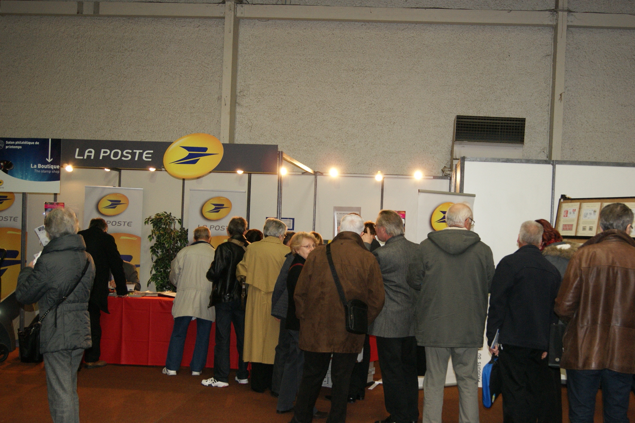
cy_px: 212
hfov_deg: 43.6
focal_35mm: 45
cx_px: 318
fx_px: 794
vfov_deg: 29.9
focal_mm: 30
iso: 400
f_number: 4.5
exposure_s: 1/60
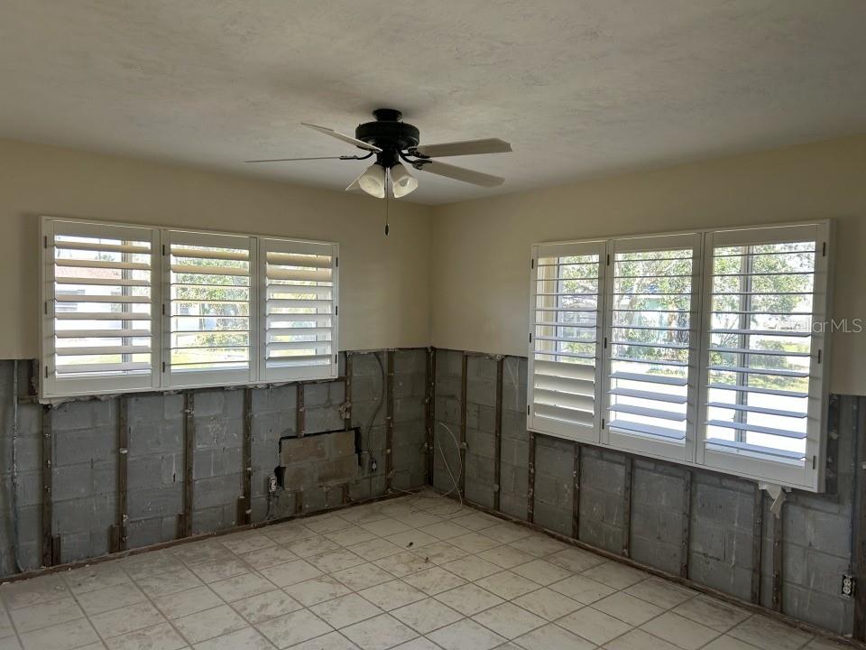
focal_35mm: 26
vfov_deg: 53.1
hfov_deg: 67.3
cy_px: 325
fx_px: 650
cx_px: 433
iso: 40
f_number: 1.5
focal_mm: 5.7
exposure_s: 1/121
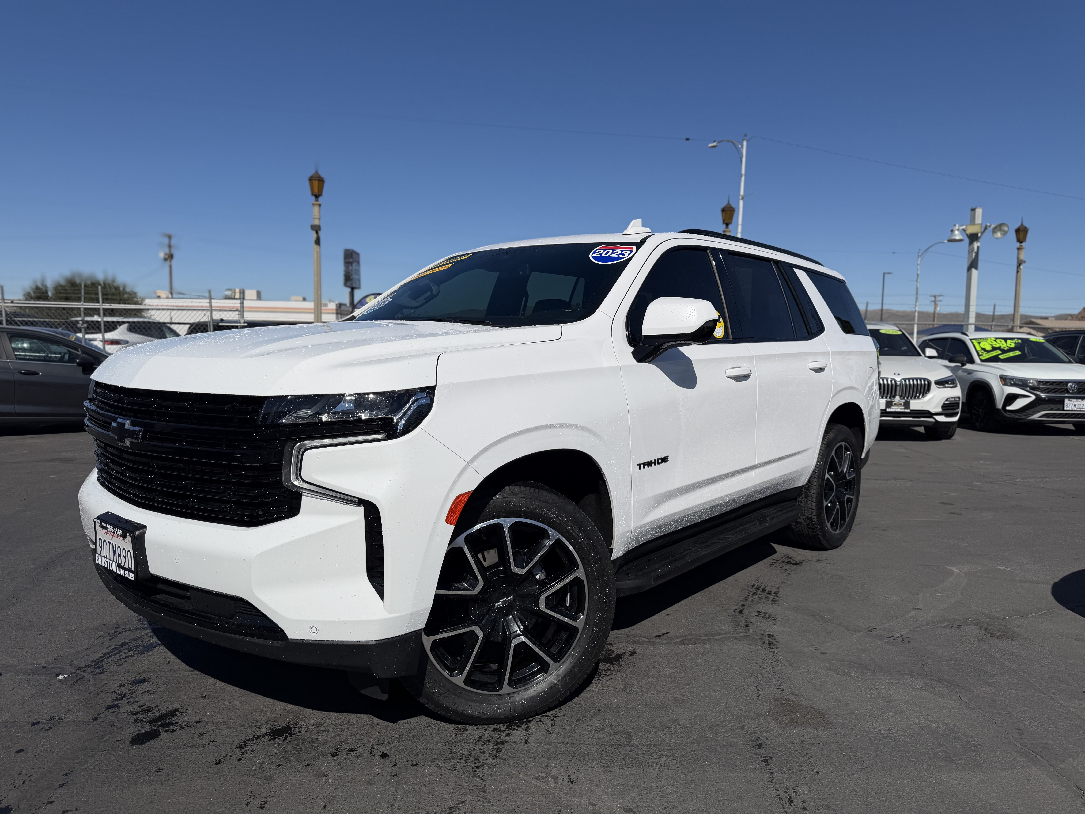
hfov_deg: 71.6
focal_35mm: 24
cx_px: 542
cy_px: 407
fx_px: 752
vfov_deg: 56.8
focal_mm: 6.76
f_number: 1.78
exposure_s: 1/14286
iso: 80
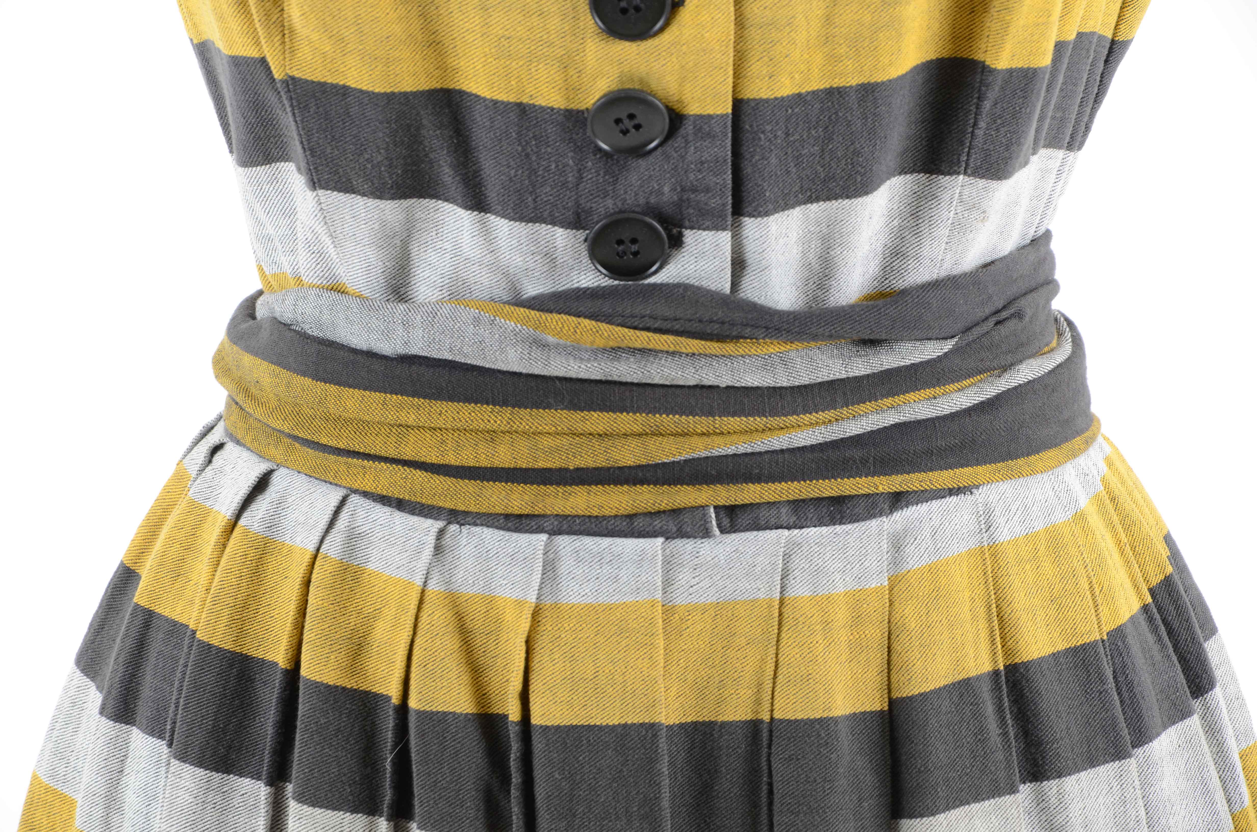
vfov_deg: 8.7
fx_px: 5488
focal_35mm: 158
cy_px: 416
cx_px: 628
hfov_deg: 13.1
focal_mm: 105
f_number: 8
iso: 200
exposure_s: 1/160
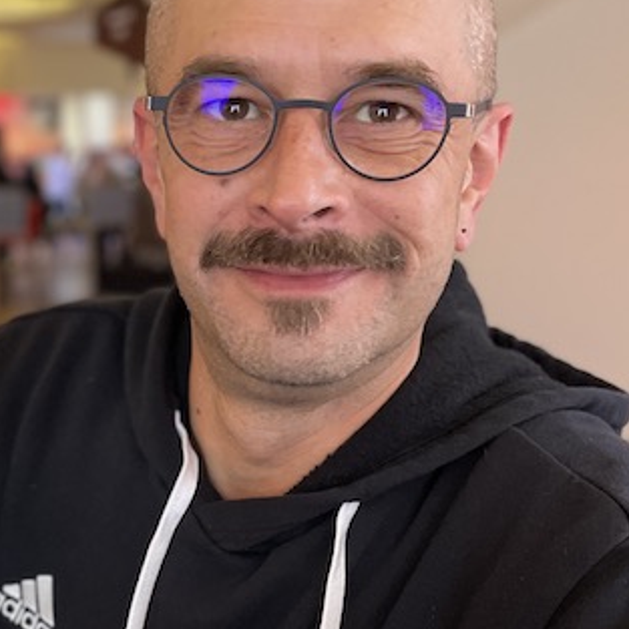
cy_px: 354
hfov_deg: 30.2
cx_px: 103
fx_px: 1131
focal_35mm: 55
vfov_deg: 31.1
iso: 400
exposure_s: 1/60
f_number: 1.6
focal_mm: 4.2
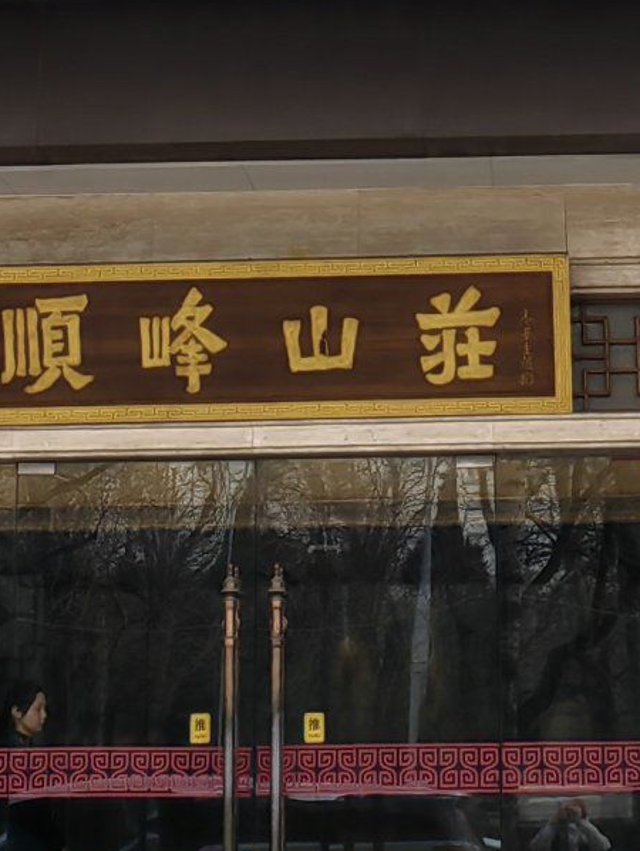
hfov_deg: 12.0
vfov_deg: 15.5
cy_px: -126
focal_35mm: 123
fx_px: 3029
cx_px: 424
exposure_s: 1/2000
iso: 50
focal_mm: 5.54
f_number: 1.8
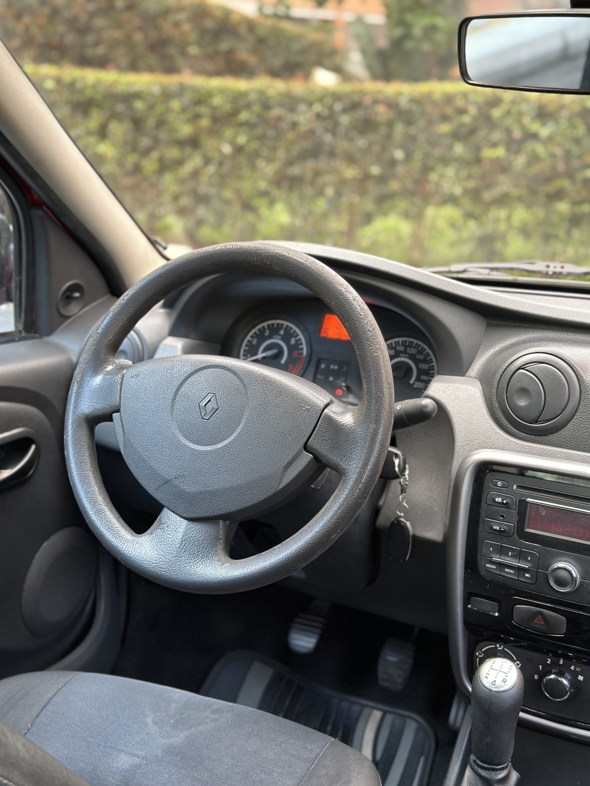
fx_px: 1091
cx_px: 295
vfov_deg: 39.7
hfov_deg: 30.3
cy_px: 393
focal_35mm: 48
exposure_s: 1/60
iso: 125
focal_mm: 6.86
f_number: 1.78
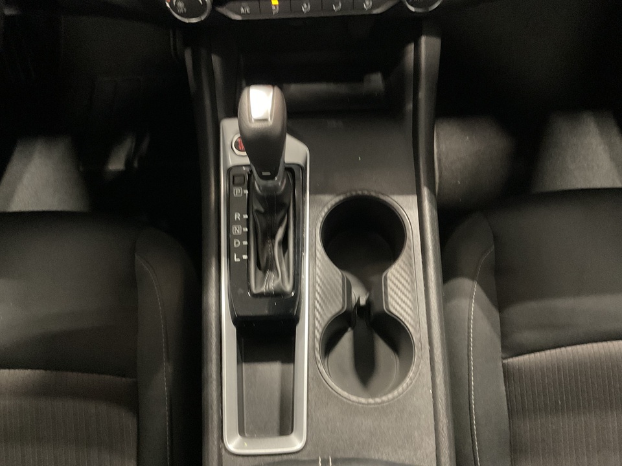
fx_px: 521
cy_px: 233
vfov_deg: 48.2
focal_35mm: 29
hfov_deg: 61.7
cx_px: 311
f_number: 1.8
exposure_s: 1/24
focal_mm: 3
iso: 500
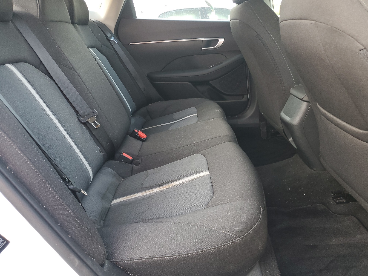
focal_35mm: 26
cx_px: 184
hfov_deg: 67.3
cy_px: 138
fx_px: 276
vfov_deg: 53.1
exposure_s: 1/60.2
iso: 73
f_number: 1.5
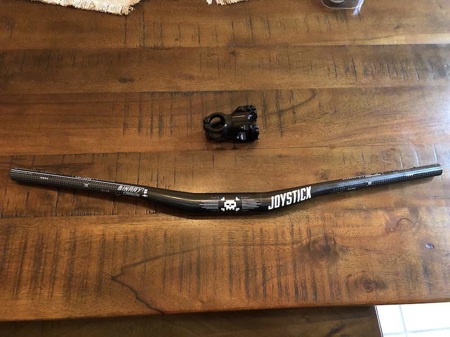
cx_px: 225
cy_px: 168
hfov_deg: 63.4
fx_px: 364
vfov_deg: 49.7
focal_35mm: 28
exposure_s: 1/4
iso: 125
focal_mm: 4
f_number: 1.8
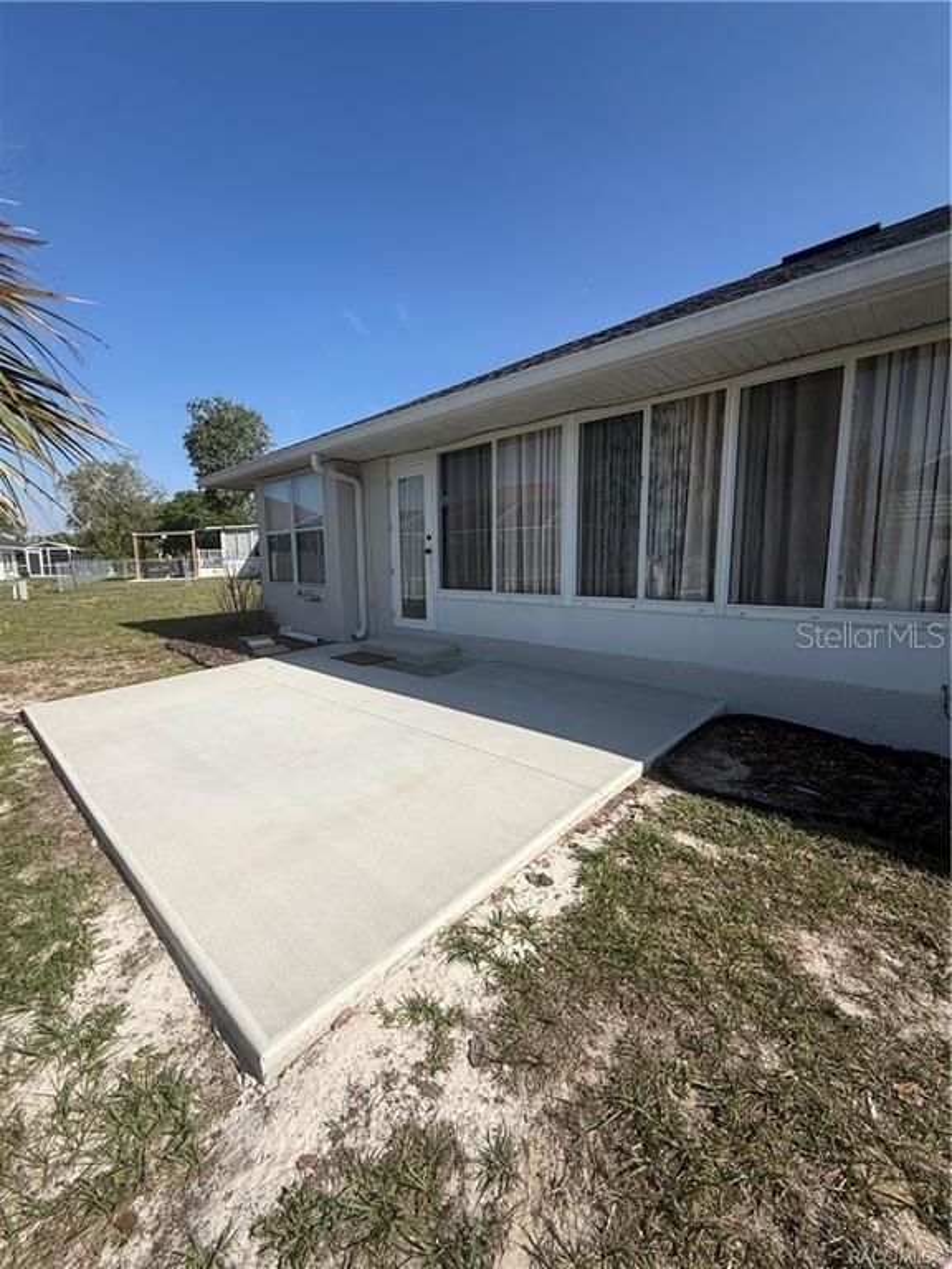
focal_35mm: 14
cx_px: 476
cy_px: 634
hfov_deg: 85.7
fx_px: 513
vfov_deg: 102.1
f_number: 2.2
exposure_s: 1/2841
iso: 50
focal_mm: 2.22
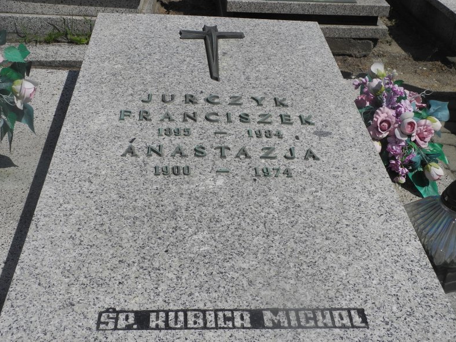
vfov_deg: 31.5
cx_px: 231
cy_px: 172
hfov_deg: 41.2
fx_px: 606
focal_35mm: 46
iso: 100
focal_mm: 9.7
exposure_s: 1/1000
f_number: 5.6
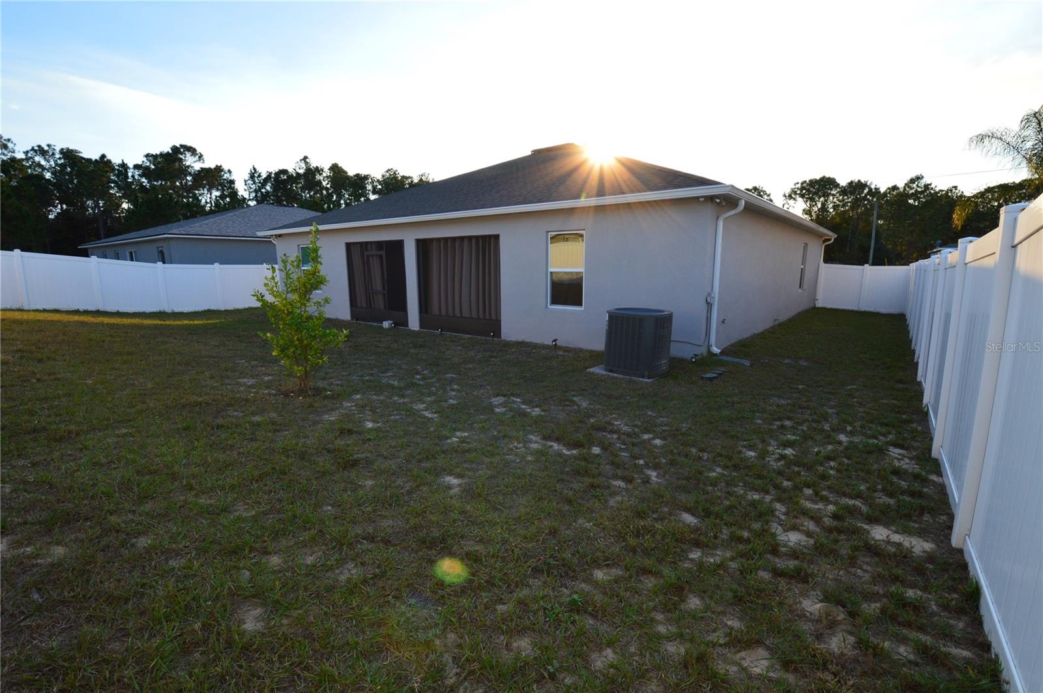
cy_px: 346
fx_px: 434
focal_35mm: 15
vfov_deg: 77.2
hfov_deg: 100.5
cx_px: 522
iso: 400
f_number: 10
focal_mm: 10
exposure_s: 1/200
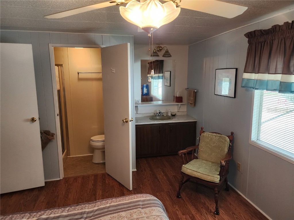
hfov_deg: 73.9
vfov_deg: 58.9
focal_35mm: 23
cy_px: 110
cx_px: 147
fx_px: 195
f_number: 1.8
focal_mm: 6.4
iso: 320
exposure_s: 1/120
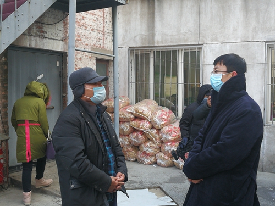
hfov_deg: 47.9
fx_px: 310
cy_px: 103
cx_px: 138
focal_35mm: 39
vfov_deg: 36.8
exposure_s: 1/50
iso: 50
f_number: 2.2
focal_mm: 3.95
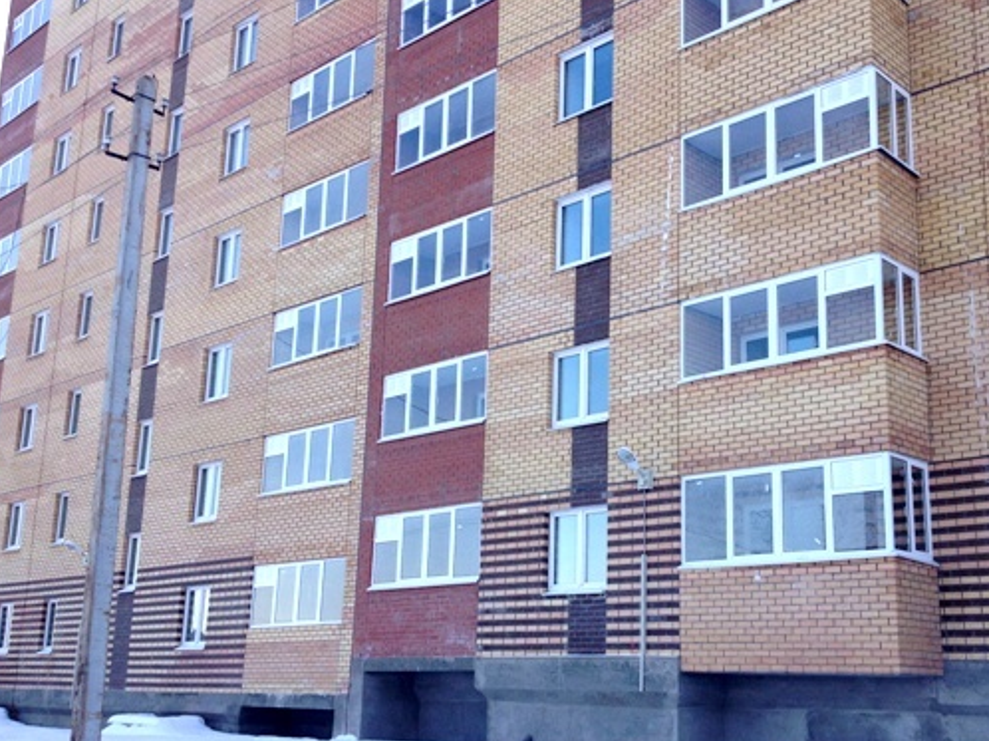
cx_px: 578
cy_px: 411
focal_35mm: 45
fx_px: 1285
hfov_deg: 42.0
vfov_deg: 32.1
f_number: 2.4
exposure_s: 1/409
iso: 50
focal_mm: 4.28
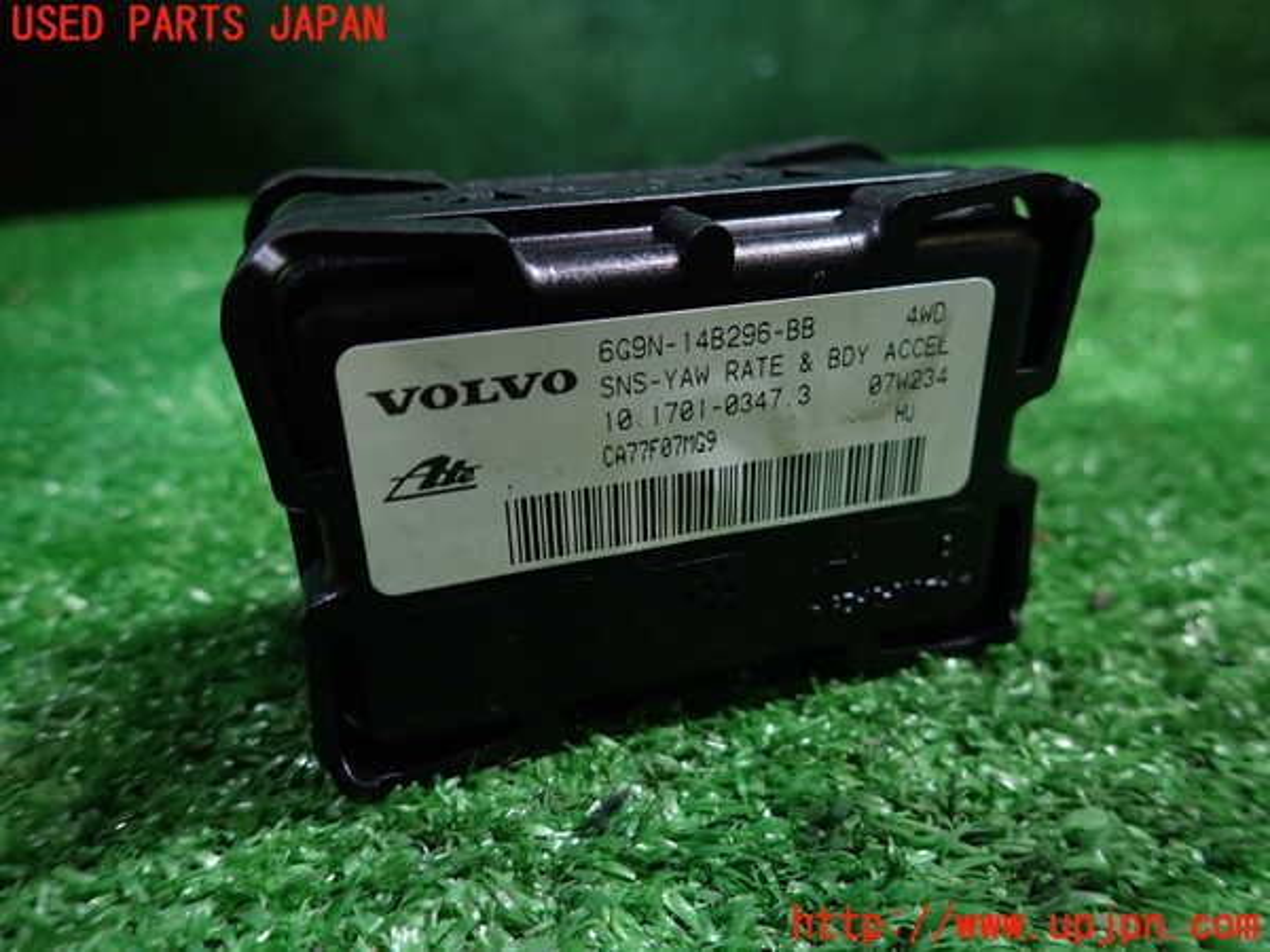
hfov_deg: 69.4
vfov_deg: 54.9
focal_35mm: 25
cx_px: 635
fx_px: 917
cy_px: 476
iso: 320
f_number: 2
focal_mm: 4.5
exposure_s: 1/30
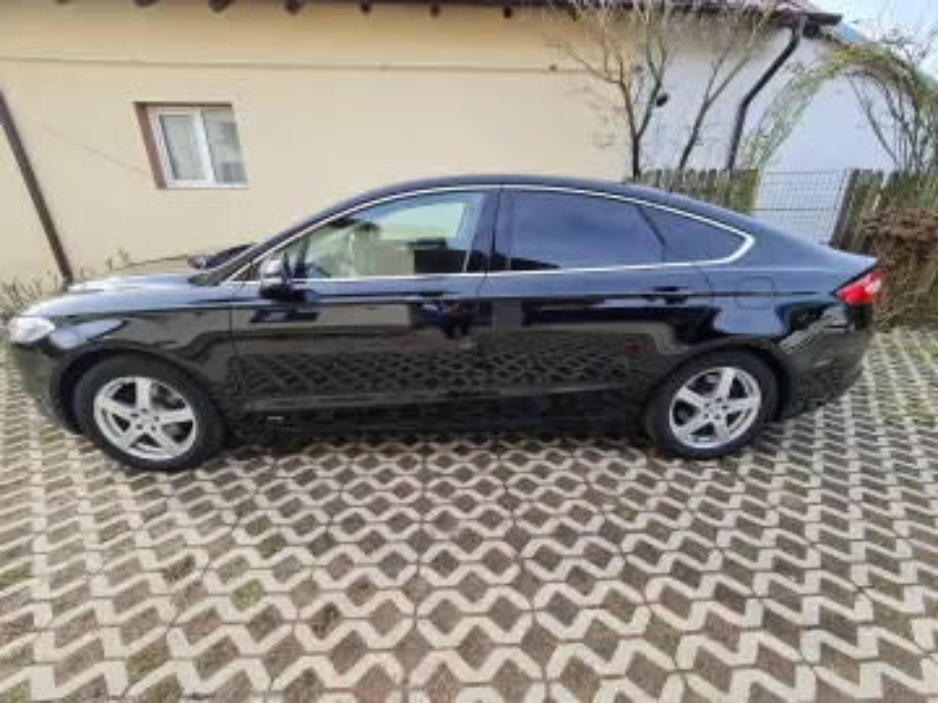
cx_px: 469
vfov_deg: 89.9
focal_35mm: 13
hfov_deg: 106.2
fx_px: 352
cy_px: 352
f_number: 2.2
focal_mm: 2.2
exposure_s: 1/334
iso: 64
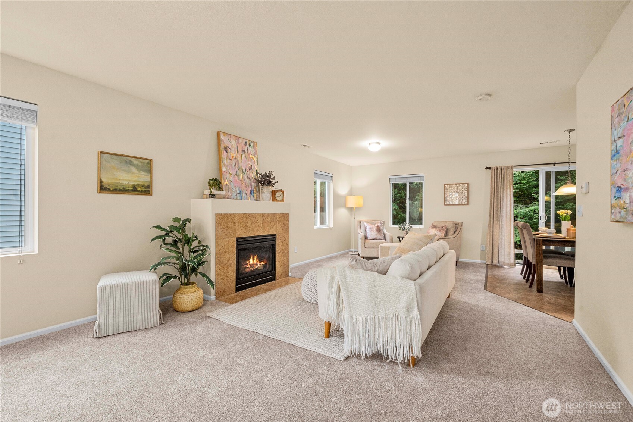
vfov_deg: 77.3
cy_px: 211
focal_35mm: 15
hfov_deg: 100.4
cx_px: 316
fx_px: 264
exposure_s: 1/30
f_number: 8
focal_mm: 15
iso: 1600
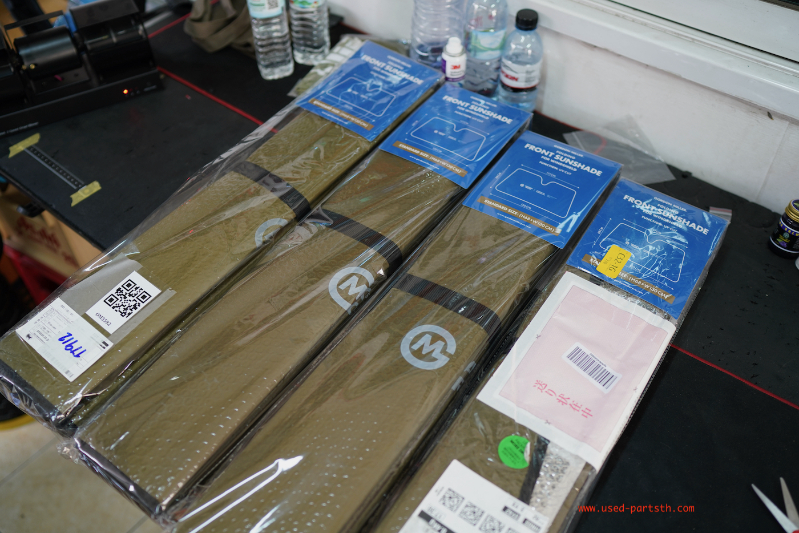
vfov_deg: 37.9
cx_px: 400
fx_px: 777
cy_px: 266
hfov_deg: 54.4
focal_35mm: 35
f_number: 2.2
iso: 320
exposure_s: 1/40
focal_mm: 35
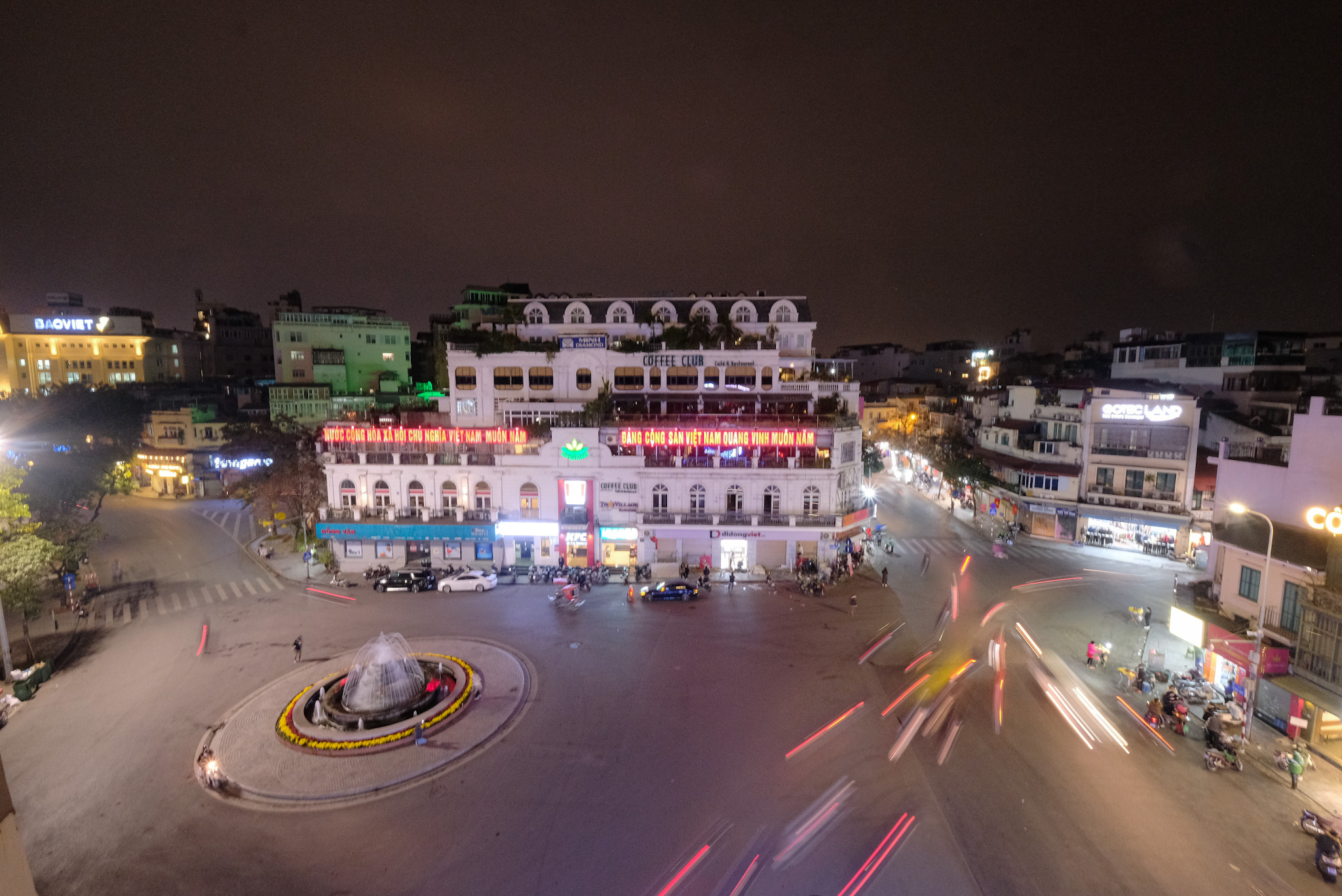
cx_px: 671
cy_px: 448
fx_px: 559
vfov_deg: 77.4
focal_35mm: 15
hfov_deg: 100.4
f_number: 13
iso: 2000
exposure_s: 1
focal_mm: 10
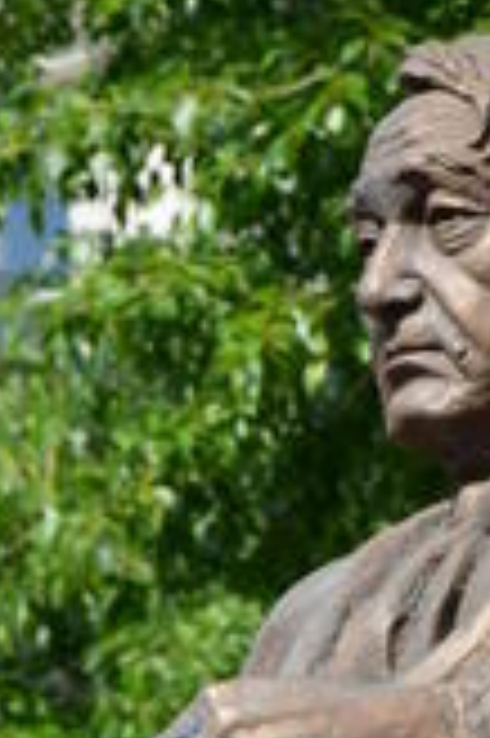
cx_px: 232
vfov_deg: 3.7
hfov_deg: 2.5
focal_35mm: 557
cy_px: 958
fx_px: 11391
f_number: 5.6
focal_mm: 105
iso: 100
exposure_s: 1/500
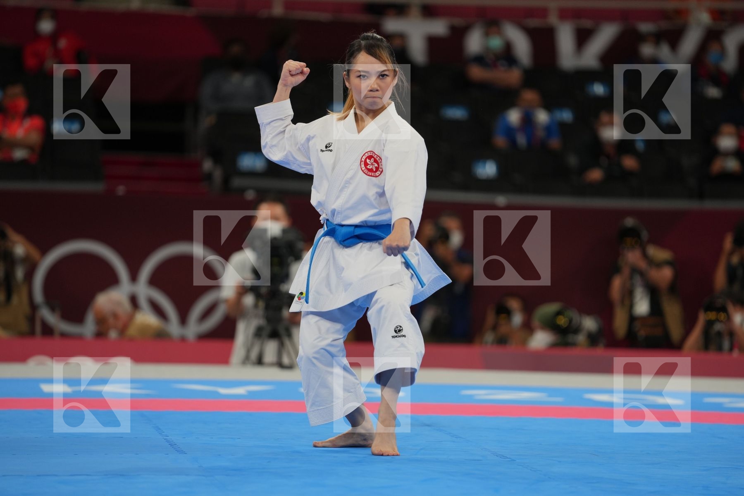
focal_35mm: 200
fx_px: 4133
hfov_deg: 10.3
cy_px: 248
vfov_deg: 6.9
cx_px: 372
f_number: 2.8
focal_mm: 200
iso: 500
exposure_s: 1/1000
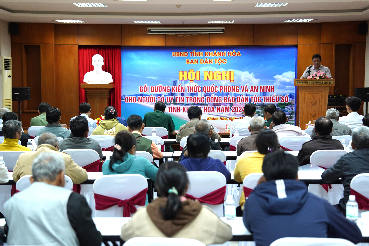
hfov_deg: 31.9
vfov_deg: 21.6
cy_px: 123
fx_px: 646
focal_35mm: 63
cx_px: 184
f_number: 2.8
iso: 2000
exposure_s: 1/160
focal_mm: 63
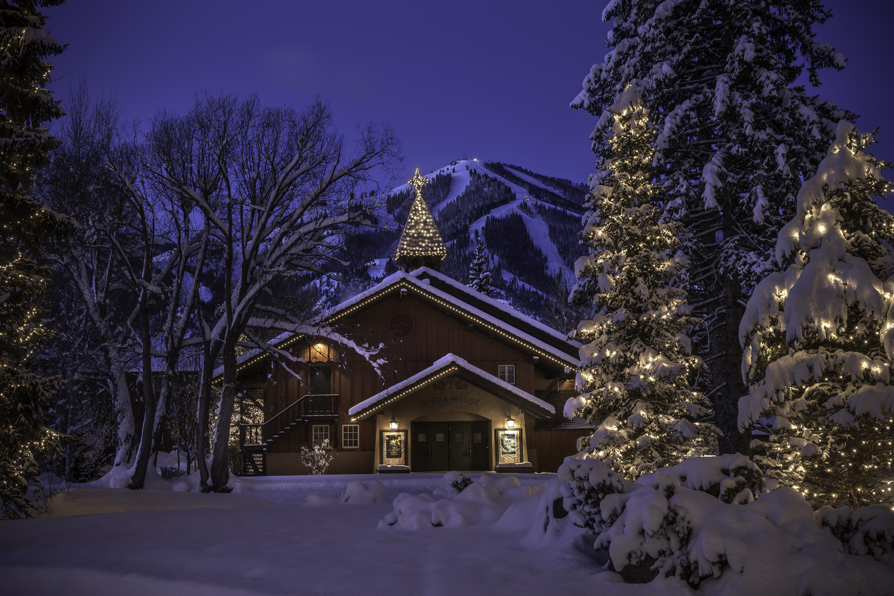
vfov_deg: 20.6
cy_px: 300
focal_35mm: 66
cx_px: 444
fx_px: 1639
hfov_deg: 30.5
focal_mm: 65
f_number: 11
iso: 125
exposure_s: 8
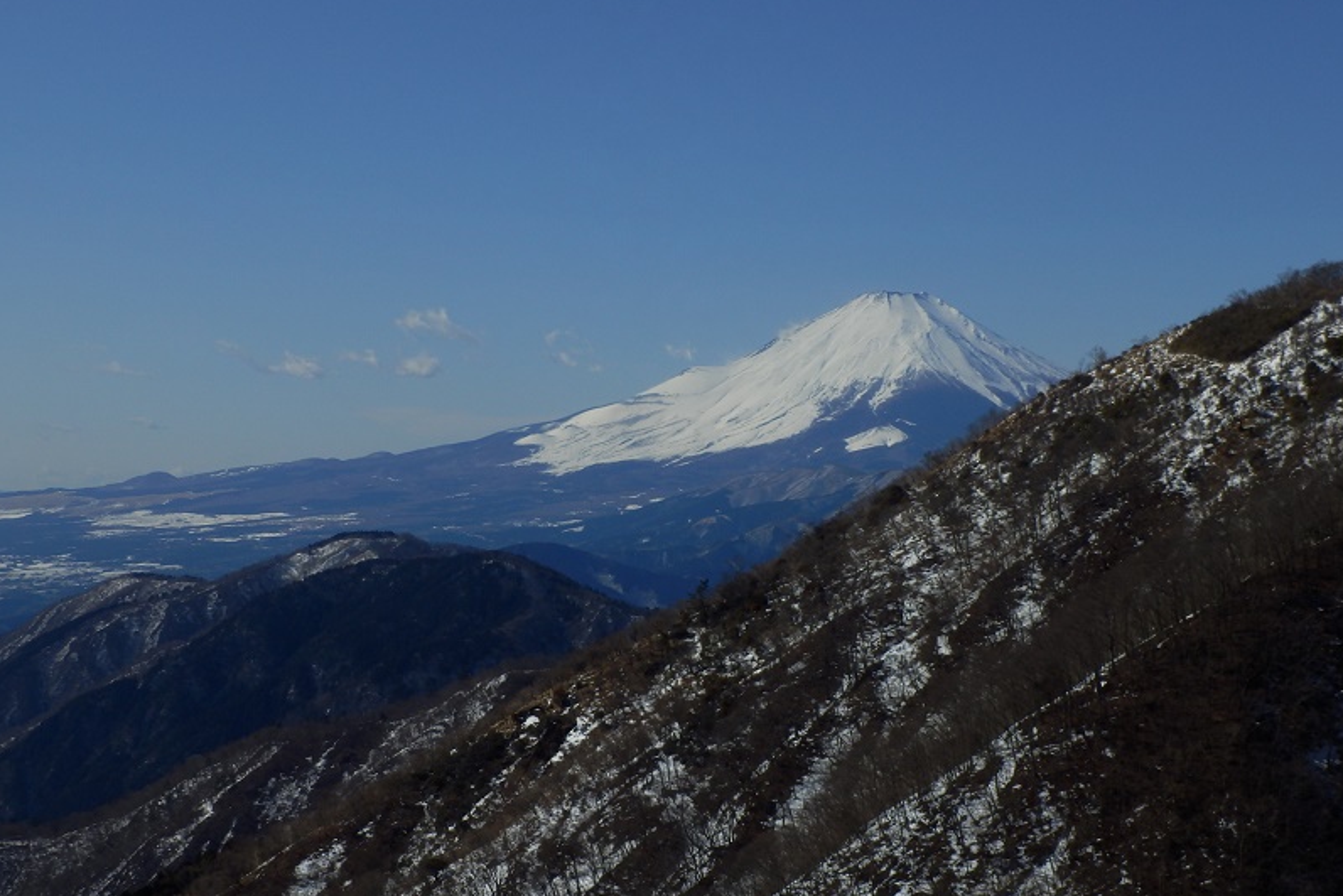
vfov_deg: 14.9
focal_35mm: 92
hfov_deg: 22.1
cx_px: 673
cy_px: 494
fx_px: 3433
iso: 80
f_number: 13
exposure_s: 1/250
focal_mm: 15.5
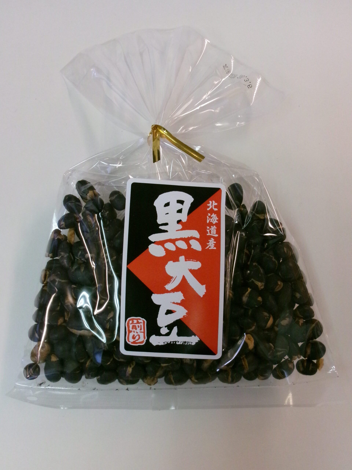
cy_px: 235
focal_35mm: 43
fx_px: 583
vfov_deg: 43.9
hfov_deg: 33.6
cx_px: 176
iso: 800
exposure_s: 1/100
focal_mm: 7.8
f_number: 4.7
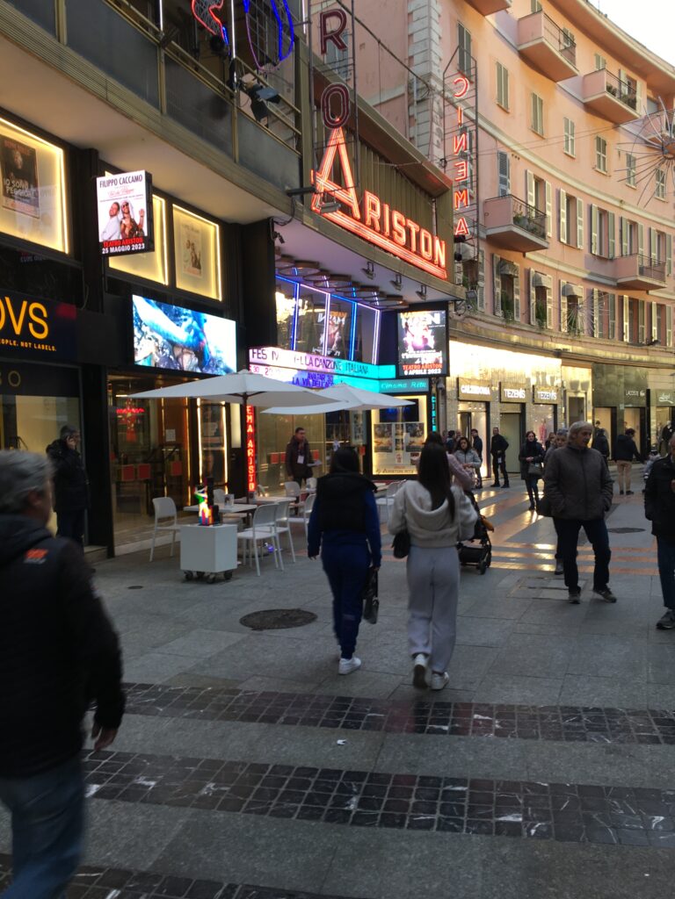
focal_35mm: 29
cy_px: 450
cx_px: 338
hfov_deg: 48.2
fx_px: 754
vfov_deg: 61.7
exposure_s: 1/50
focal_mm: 4.15
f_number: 2.2
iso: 25
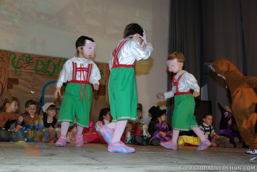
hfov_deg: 46.3
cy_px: 86
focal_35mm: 42
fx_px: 300
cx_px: 128
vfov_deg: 32.0
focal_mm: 28
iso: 400
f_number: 5.6
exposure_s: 1/45
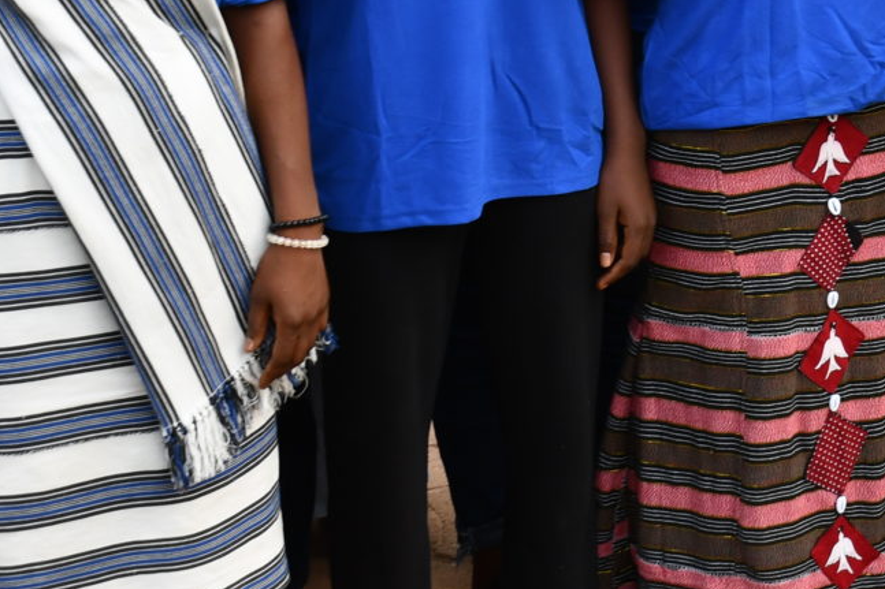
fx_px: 2802
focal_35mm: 114
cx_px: 873
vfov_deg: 11.7
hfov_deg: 17.6
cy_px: -154
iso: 400
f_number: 5
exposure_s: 1/250
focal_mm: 24
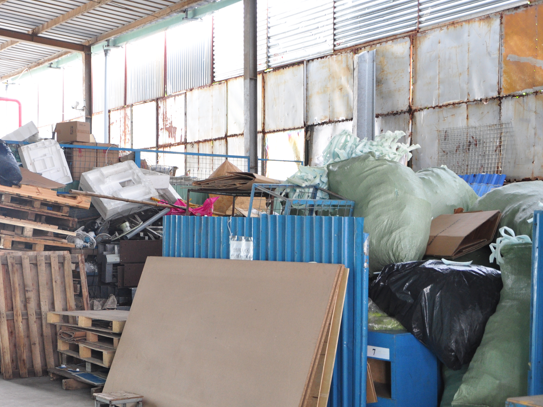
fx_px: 926
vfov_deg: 24.8
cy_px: 237
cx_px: 194
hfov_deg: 32.5
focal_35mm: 59
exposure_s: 1/30
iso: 640
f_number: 4.2
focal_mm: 30
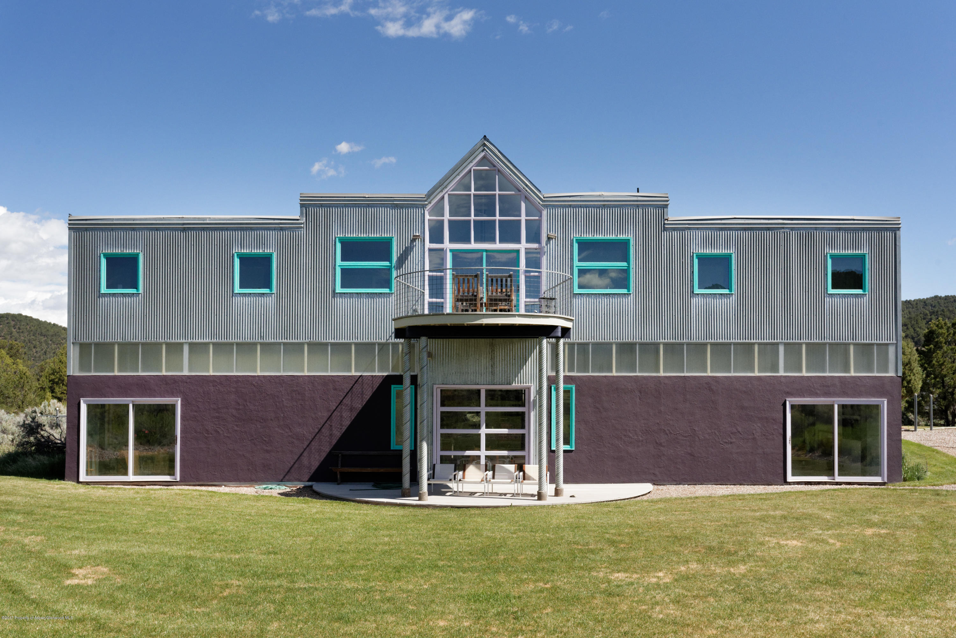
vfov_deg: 43.6
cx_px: 478
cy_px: 319
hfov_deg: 61.9
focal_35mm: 30
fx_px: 797
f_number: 7.1
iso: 1250
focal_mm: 30
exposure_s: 1/2000
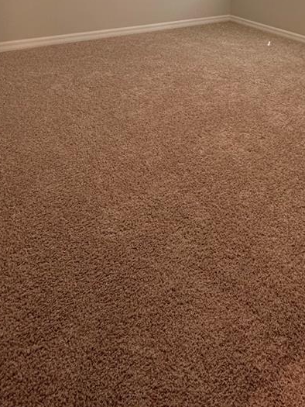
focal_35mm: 32
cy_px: 15
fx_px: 376
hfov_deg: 43.8
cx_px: 190
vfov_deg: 48.4
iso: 200
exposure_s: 1/60
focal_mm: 2.22
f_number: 2.2
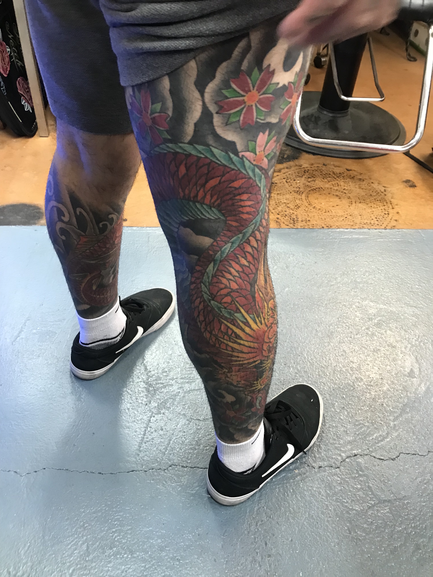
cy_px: 288
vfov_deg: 63.4
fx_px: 467
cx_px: 216
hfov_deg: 49.7
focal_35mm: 28
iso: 50
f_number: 1.8
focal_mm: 3.99
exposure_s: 1/15
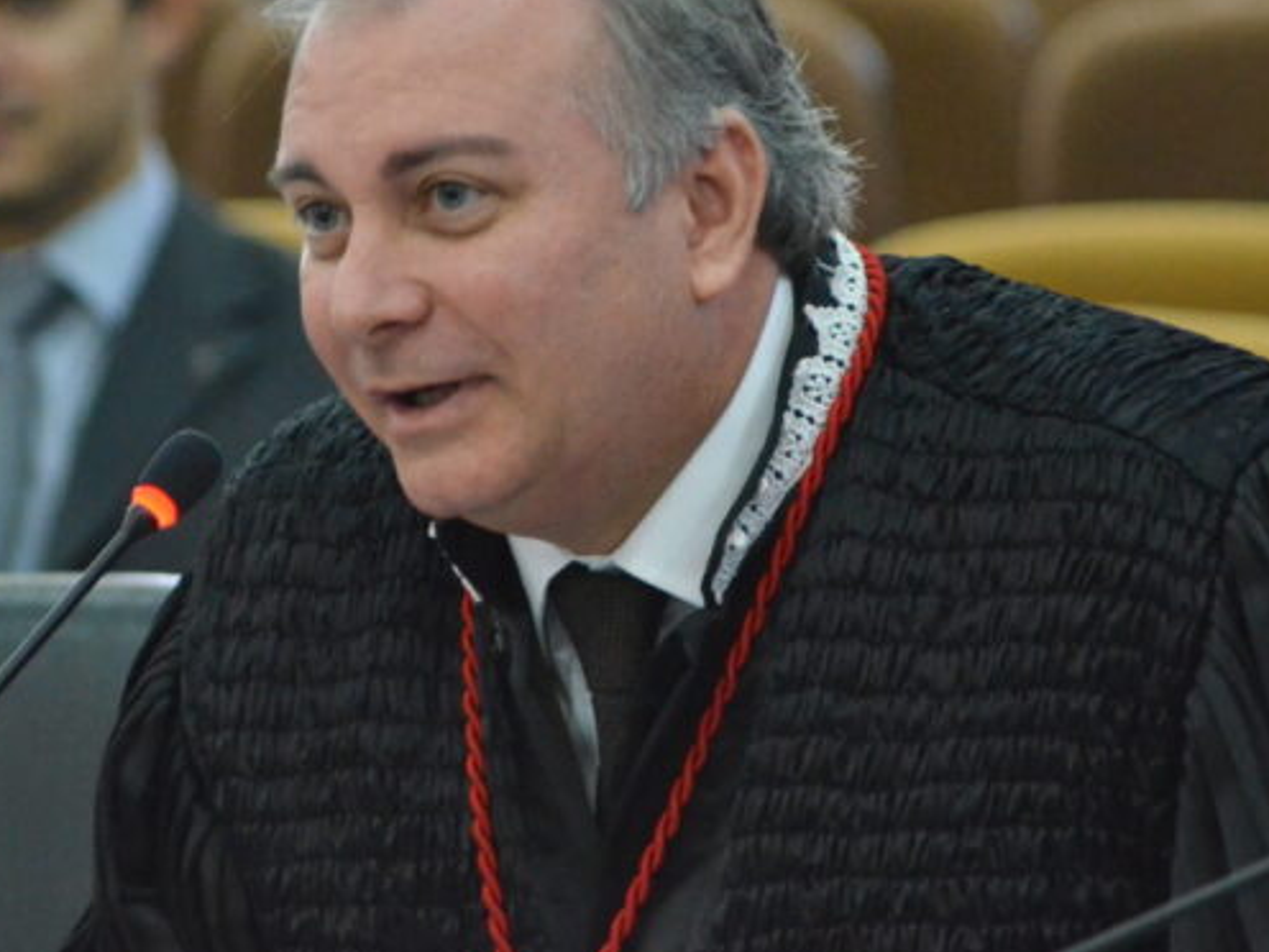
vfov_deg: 3.3
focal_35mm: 453
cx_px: 581
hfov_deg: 4.4
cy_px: 440
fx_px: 16598
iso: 6400
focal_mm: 195
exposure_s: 1/80
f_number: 5.6
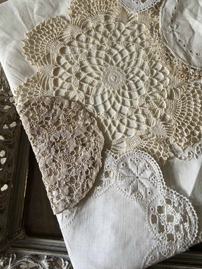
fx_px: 272
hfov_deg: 40.2
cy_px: 95
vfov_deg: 51.9
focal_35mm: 35
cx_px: 135
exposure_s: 1/70
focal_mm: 5.7
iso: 125
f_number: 1.5
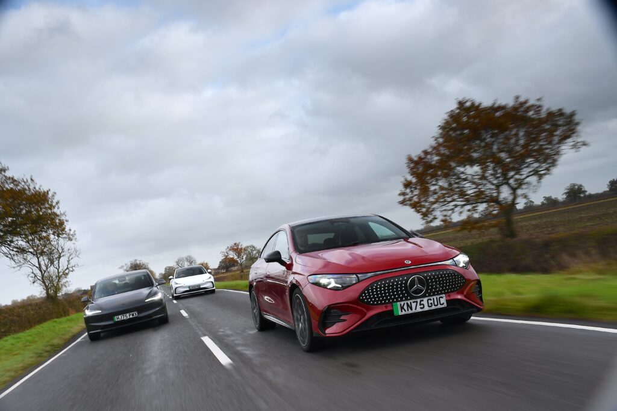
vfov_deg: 40.0
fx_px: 566
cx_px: 308
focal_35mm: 33
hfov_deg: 57.2
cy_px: 206
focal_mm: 22
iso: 250
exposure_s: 1/30
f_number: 11
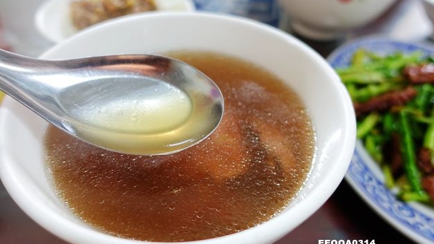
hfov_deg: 71.9
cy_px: 125
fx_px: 299
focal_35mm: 26
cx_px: 214
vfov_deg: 44.4
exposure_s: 1/30
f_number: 1.8
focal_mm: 8.8
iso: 125
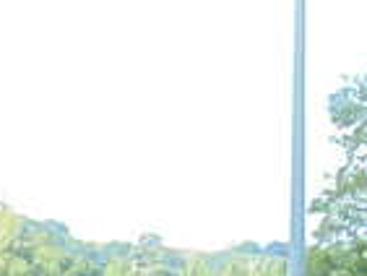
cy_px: 492
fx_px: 1942
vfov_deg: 7.9
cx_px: -403
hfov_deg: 9.9
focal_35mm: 183
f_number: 4.5
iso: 250
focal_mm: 7.8
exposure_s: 1/250
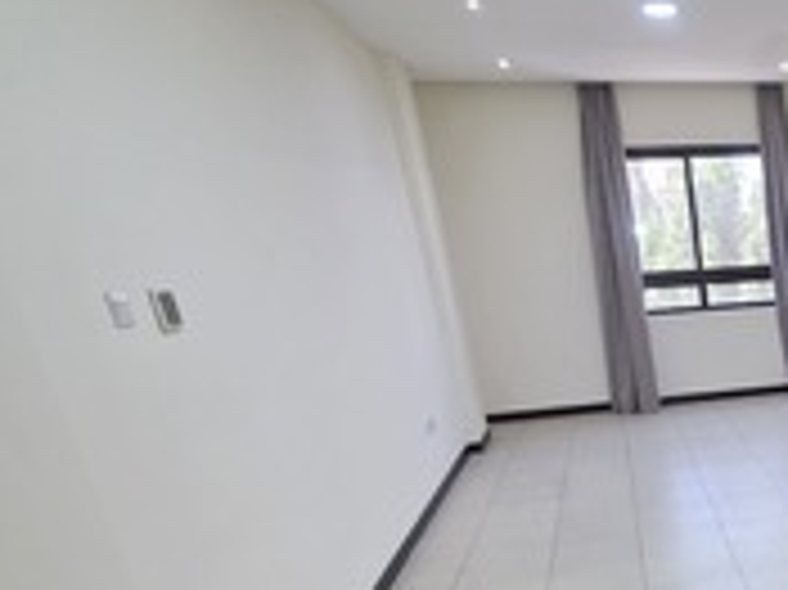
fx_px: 773
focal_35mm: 34
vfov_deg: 38.7
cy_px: 538
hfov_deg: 42.3
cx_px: 871
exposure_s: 1/100
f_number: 1.9
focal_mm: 2.2
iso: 250
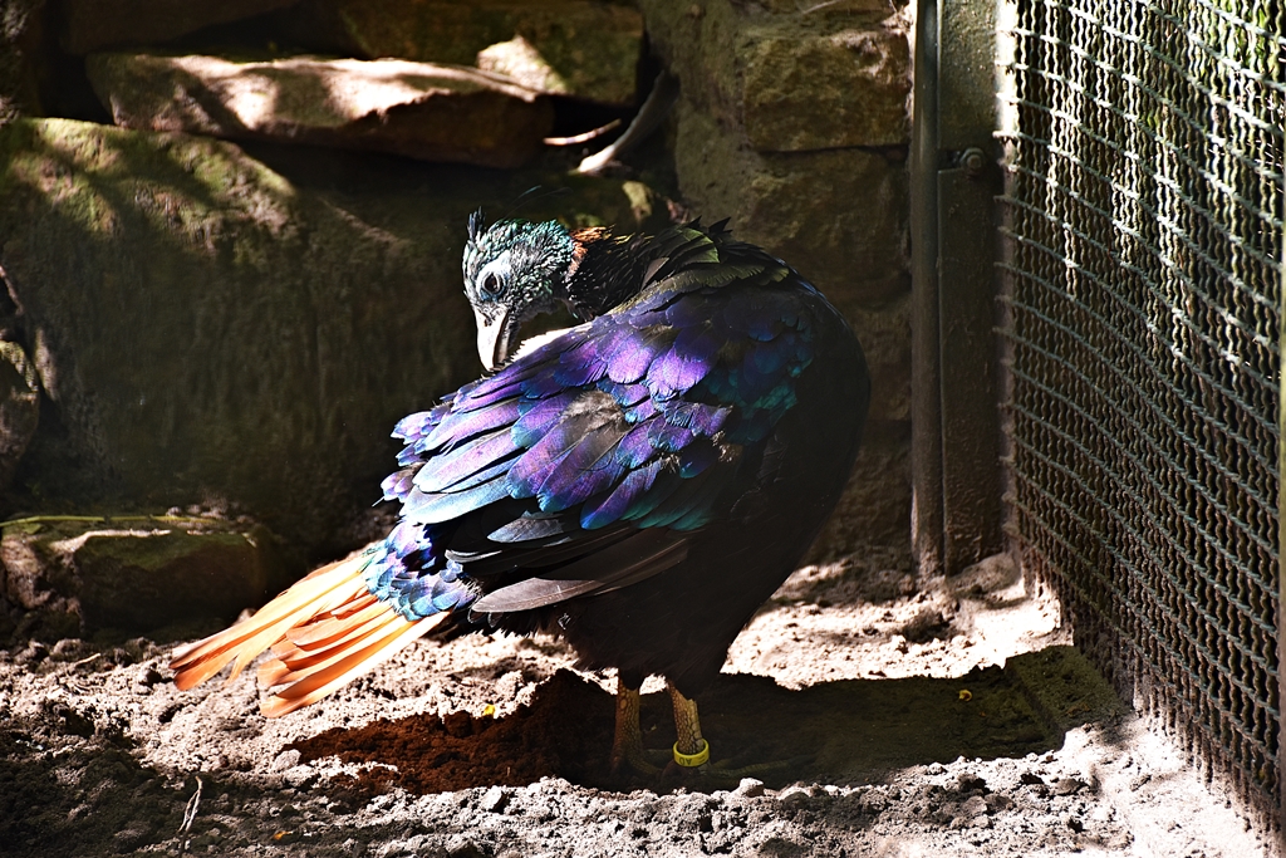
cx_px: 643
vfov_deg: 9.2
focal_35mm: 150
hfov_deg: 13.7
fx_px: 5359
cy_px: 429
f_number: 6.3
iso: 400
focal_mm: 100
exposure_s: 1/160
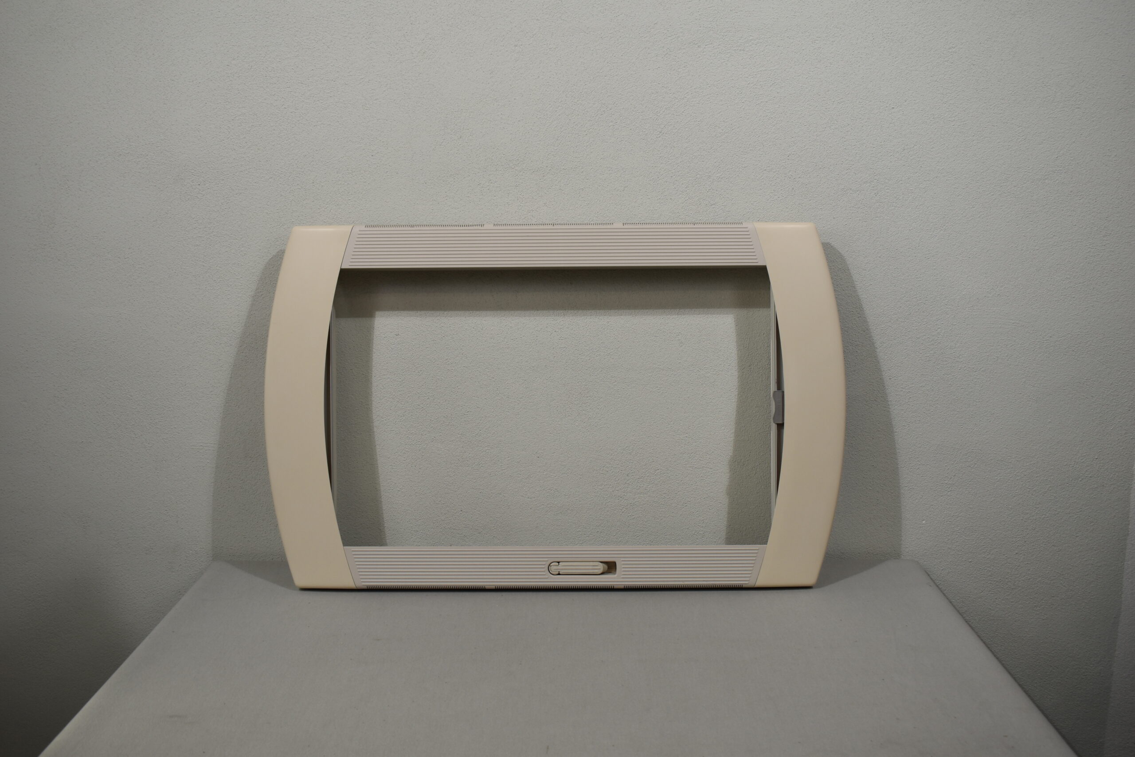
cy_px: 378
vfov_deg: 40.0
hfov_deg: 57.2
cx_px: 568
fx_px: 1040
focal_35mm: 33
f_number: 5.6
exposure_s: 1/125
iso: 220
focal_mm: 22
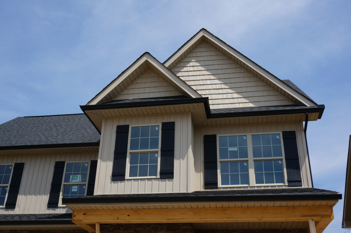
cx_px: 176
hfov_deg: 48.0
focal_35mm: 40
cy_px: 116
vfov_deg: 32.9
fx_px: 394
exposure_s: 1/125
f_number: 13
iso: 100
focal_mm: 27
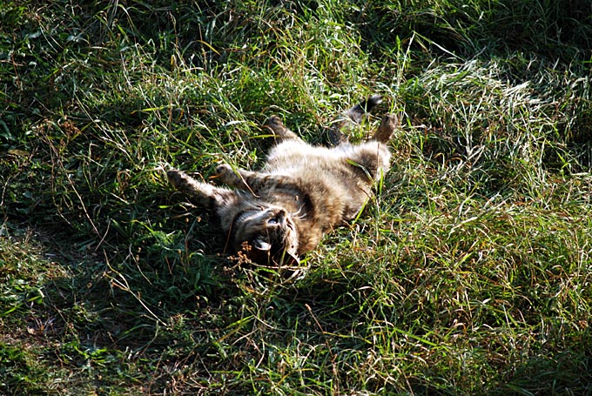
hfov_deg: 6.9
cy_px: 198
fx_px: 4939
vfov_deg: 4.6
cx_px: 296
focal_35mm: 300
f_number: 5.6
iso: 400
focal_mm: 200
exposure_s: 1/400
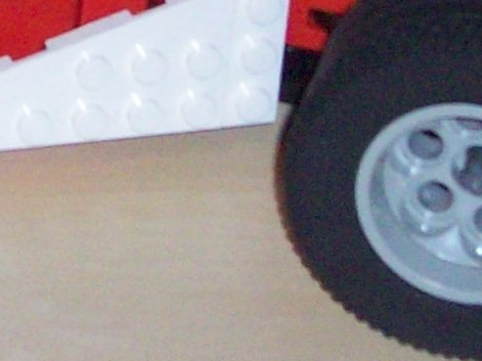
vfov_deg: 3.5
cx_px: -195
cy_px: -70
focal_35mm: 424
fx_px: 5902
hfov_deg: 4.7
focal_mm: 12.8
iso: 200
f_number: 4.2
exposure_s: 1/102
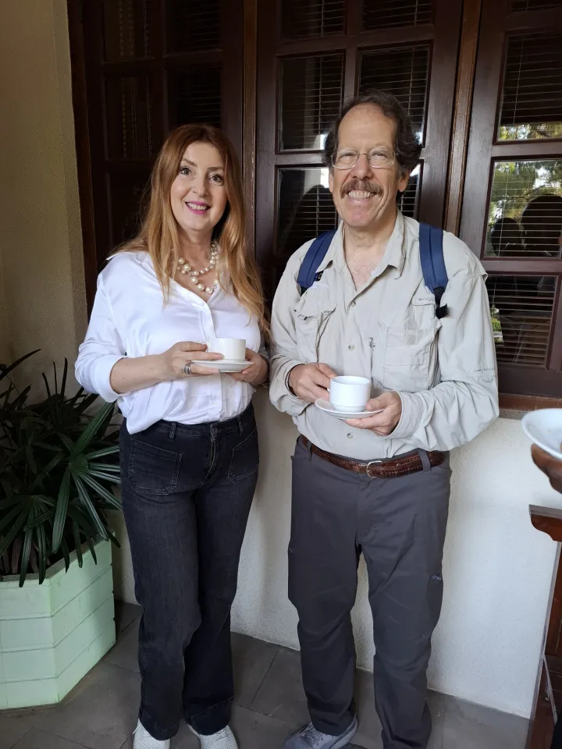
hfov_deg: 58.9
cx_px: 281
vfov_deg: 73.9
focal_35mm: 23
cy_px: 374
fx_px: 498
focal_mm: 5.54
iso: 160
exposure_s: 1/50
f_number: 1.8
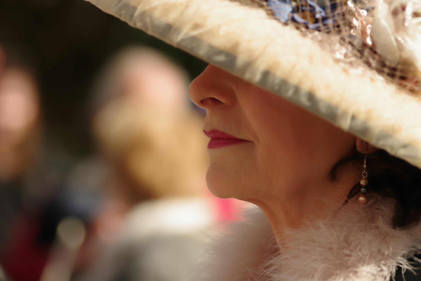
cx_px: 250
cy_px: 106
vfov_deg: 4.7
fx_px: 3428
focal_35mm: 293
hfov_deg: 7.0
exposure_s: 1/500
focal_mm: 220
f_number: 4.5
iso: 200
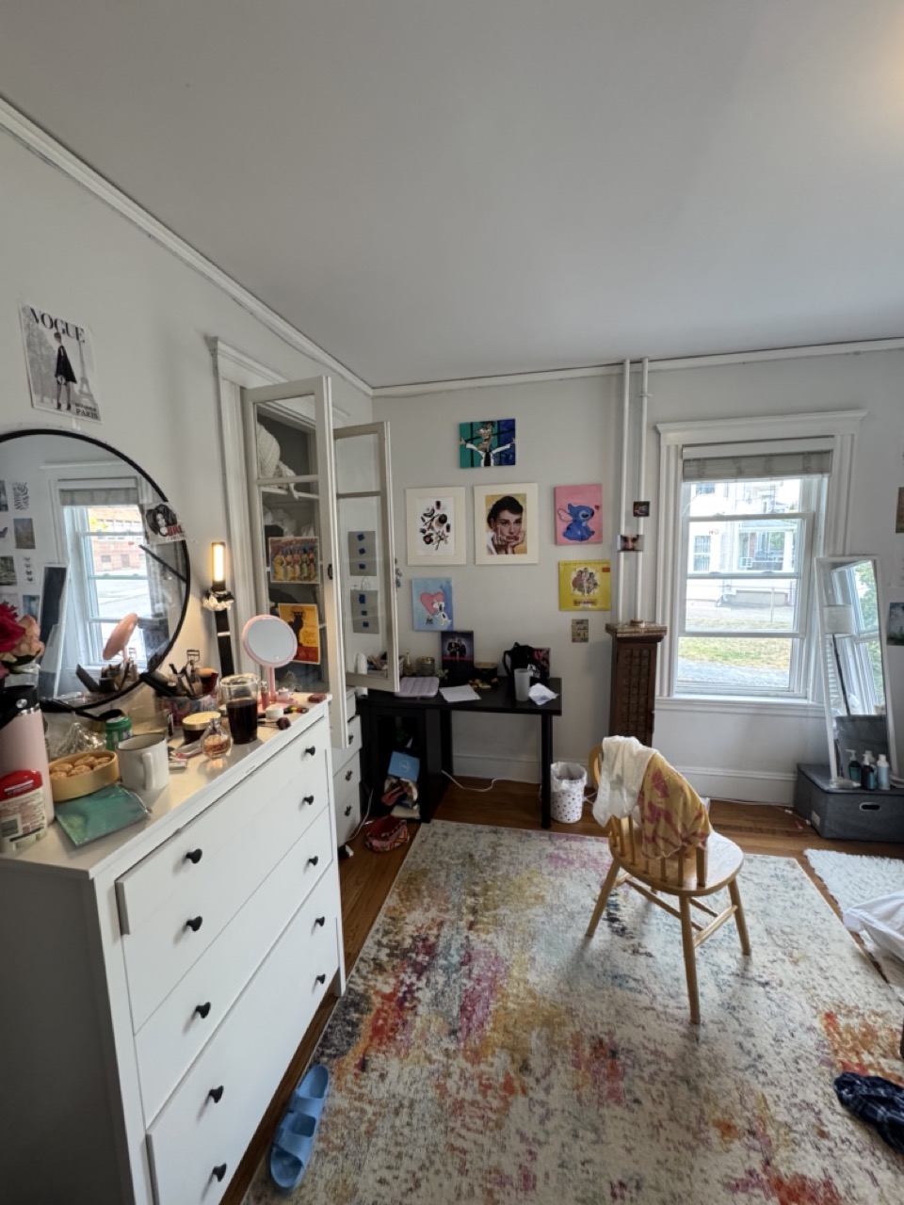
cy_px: 602
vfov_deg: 102.1
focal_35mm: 14
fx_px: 487
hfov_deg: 85.7
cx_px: 452
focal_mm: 2.22
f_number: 2.2
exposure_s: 1/120
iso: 250
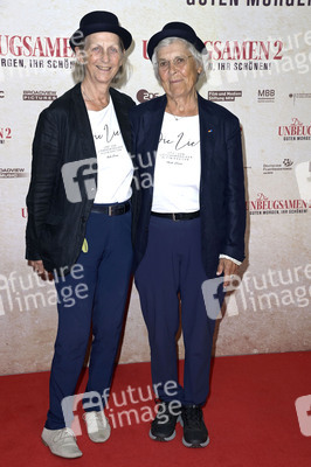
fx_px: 753
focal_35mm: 58
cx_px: 156
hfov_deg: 23.3
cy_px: 234
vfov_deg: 34.5
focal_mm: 58
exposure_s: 1/250
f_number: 5.6
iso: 800
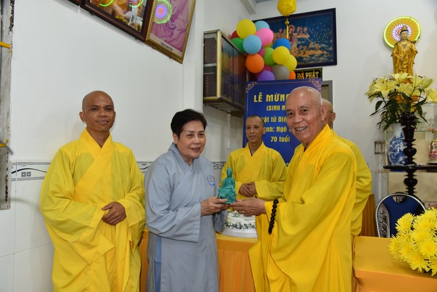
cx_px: 218
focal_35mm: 28
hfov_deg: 65.4
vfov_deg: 46.4
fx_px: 340
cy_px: 146
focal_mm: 28
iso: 800
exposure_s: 1/100
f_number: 5
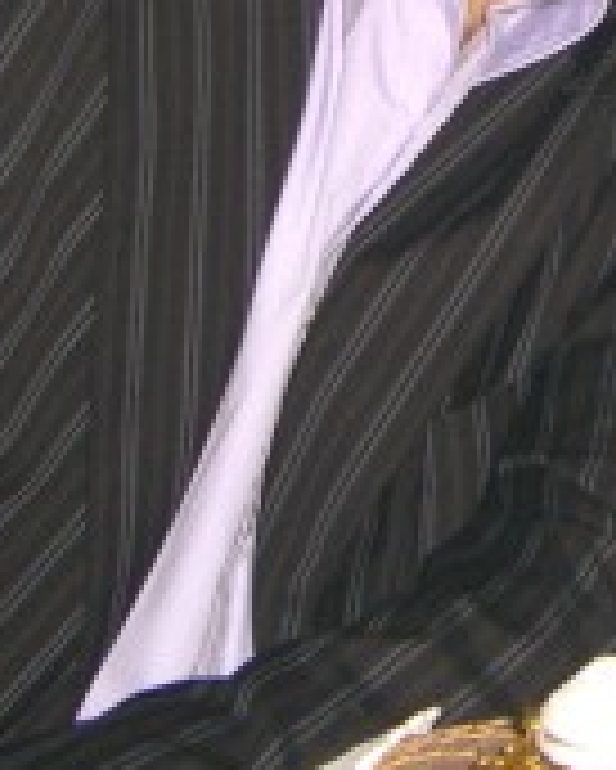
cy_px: -140
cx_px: 773
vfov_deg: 14.4
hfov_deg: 11.6
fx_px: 2960
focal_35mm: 130
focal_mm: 7.9
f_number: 2.8
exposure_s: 1/60
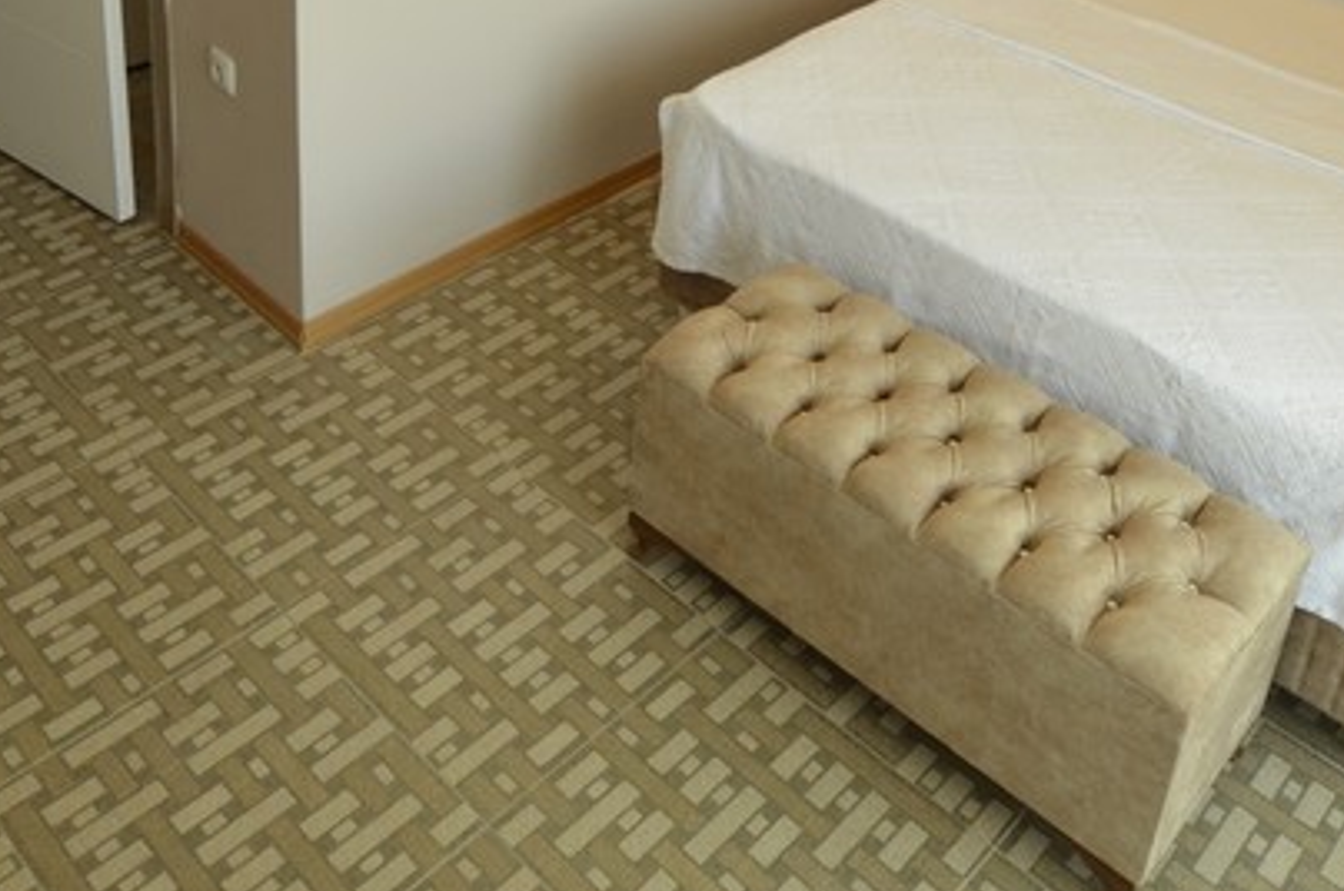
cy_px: -110
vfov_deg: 30.8
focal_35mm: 38
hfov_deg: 50.1
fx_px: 1416
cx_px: 486
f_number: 4
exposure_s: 1/60
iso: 640
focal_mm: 10
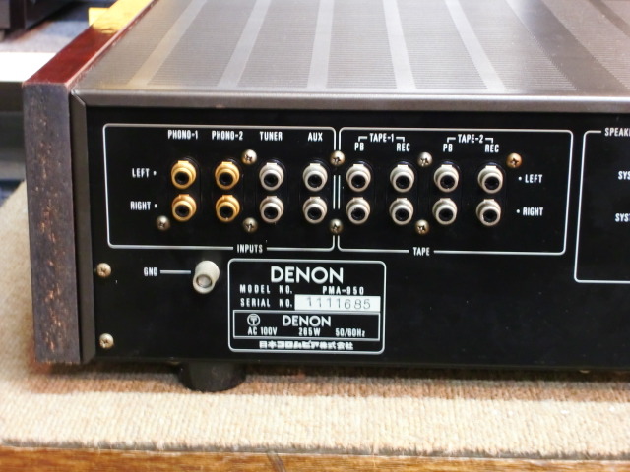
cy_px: 236
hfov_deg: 24.7
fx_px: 1438
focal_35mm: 79
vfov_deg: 18.7
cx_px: 315
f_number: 4.6
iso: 400
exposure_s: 1/6
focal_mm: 13.9
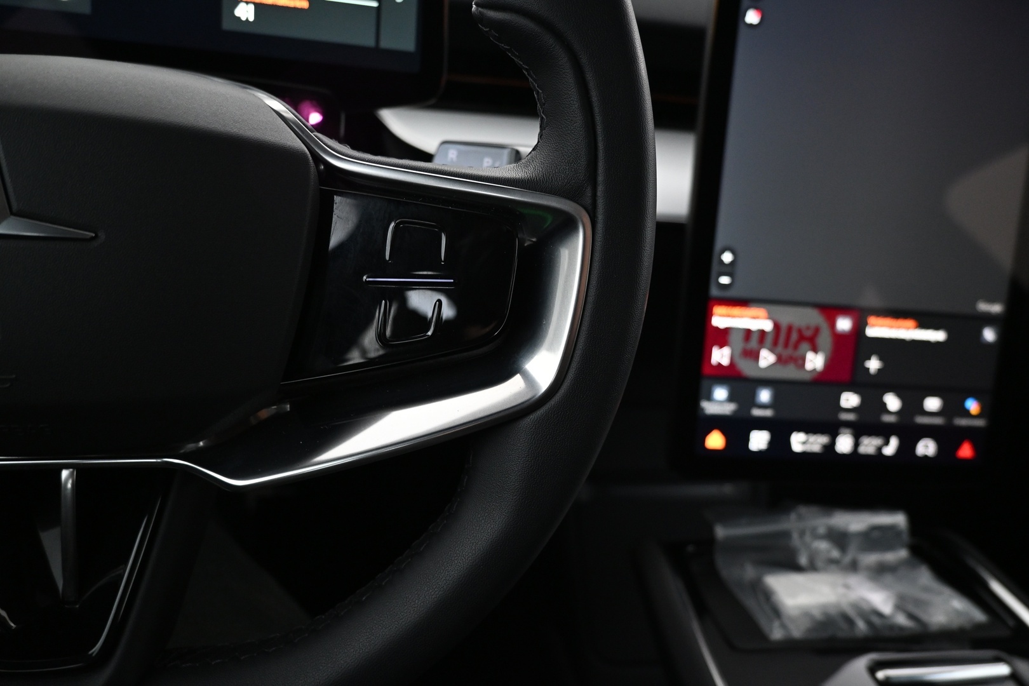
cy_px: 343
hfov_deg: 73.7
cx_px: 514
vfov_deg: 53.1
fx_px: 686
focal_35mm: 24
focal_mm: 16
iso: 1600
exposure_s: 1/25
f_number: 3.5
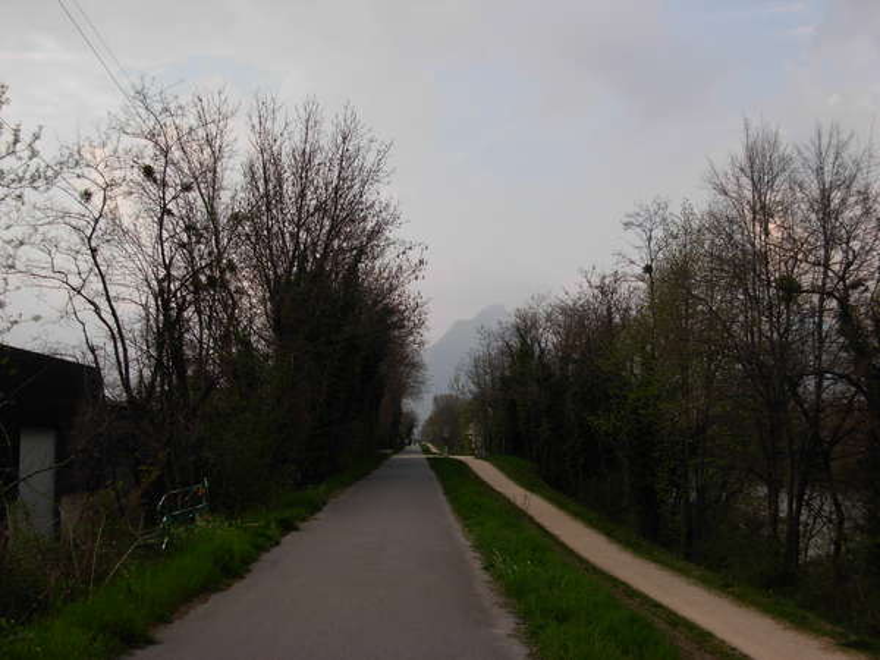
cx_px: 440
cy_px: 330
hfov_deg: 49.0
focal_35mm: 38
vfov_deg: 37.7
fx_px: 966
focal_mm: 6.3
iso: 79
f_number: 2.9
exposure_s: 1/592
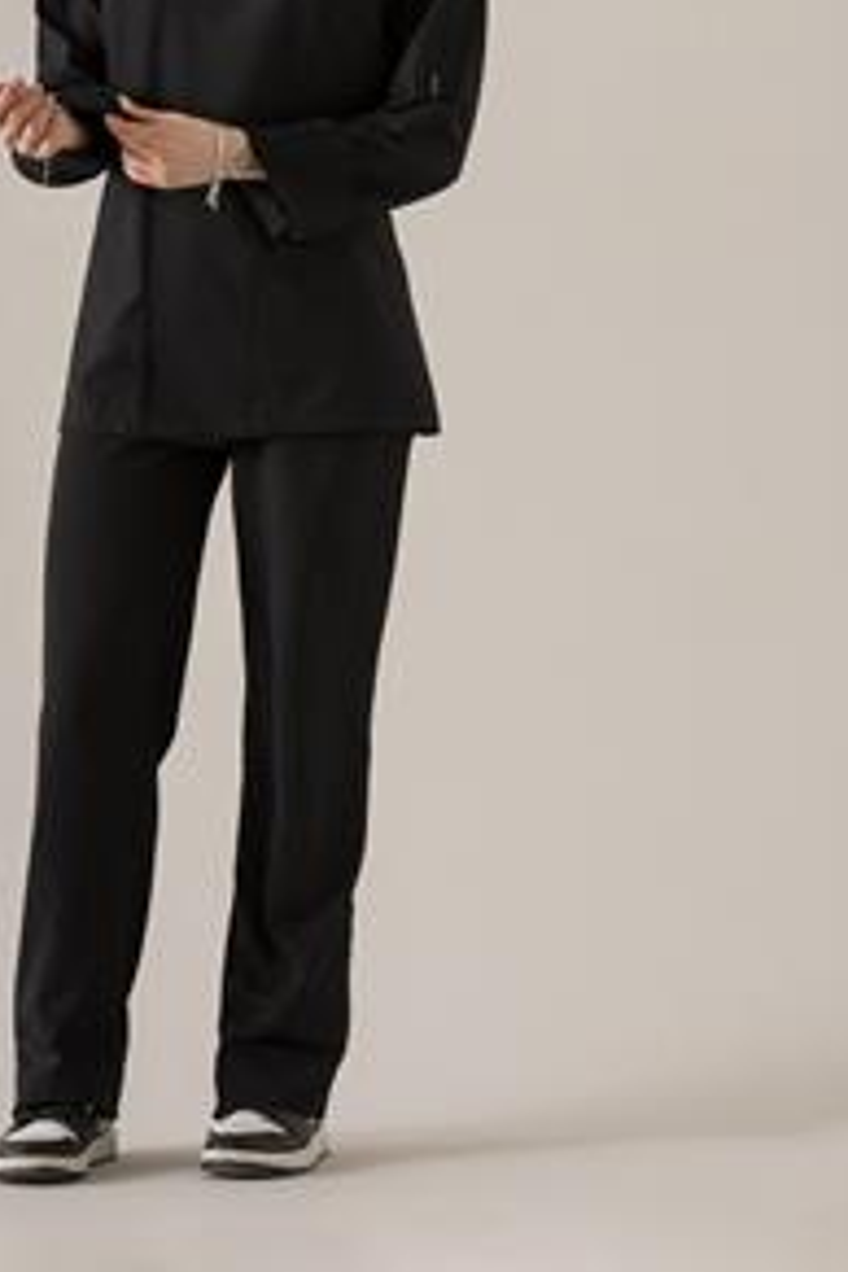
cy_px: 293
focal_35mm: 185
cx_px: 214
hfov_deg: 7.4
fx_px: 6536
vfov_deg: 11.1
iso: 320
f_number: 11
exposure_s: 1/160
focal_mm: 116
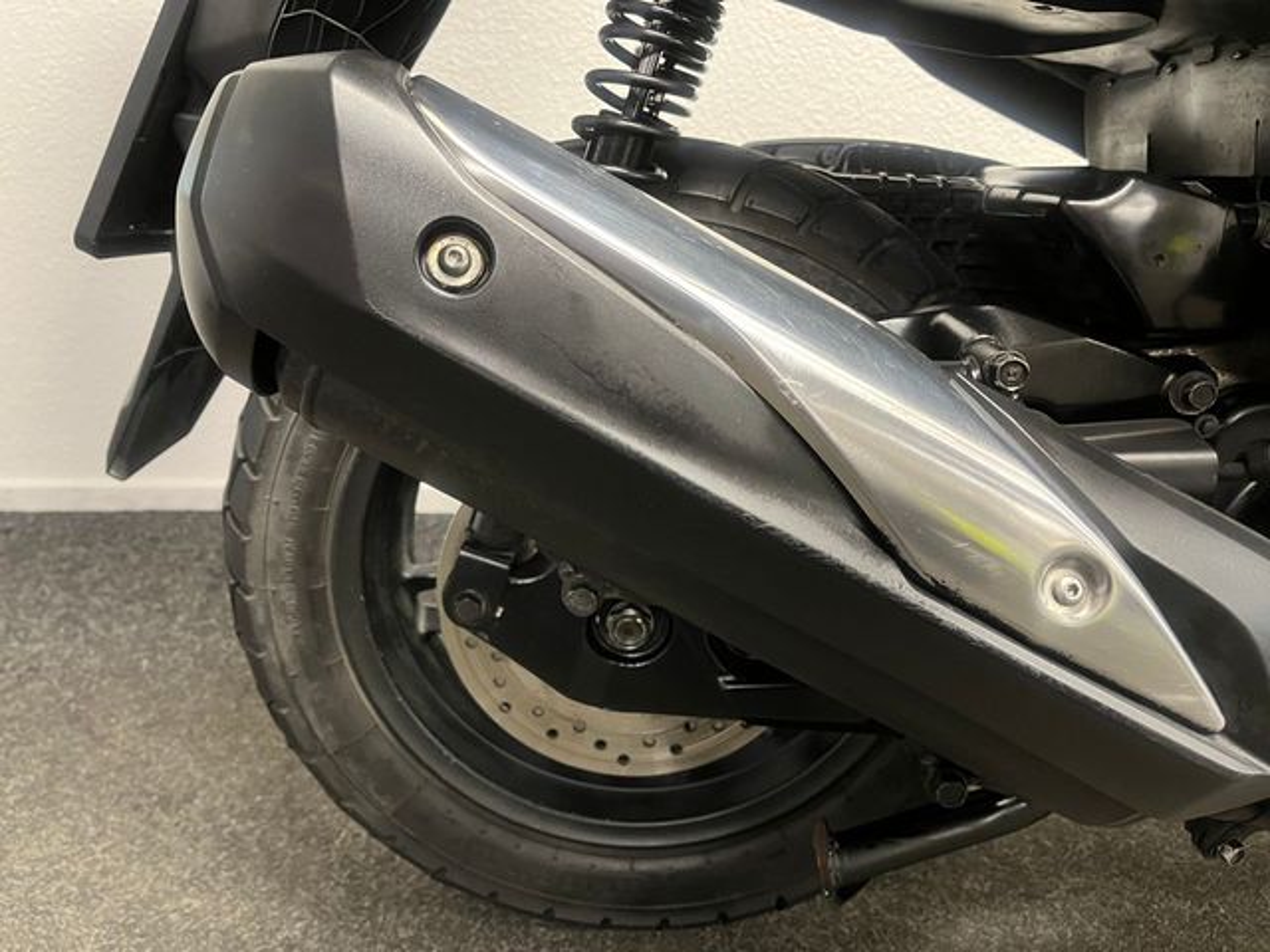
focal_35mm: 26
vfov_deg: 53.1
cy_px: 476
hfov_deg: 67.3
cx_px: 635
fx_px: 954
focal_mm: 5.1
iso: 500
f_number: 1.6
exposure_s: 1/33
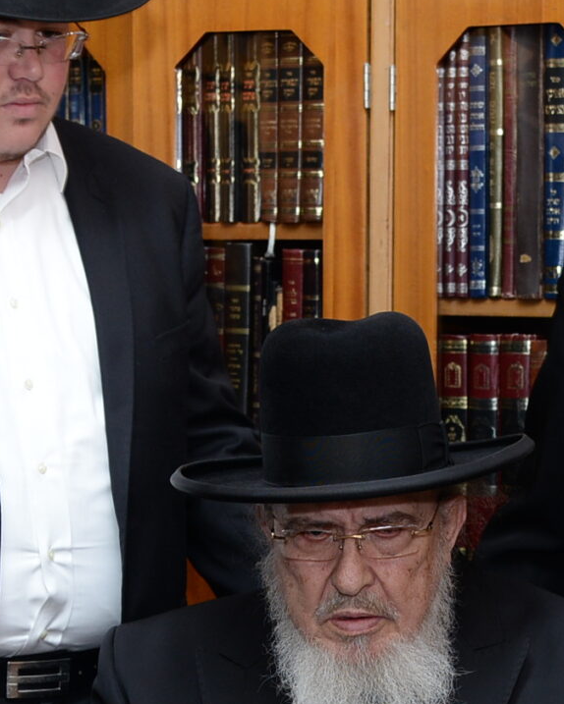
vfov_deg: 14.3
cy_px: 567
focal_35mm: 134
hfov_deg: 11.5
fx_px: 2795
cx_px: 361
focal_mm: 40
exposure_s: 1/60
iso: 500
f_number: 4
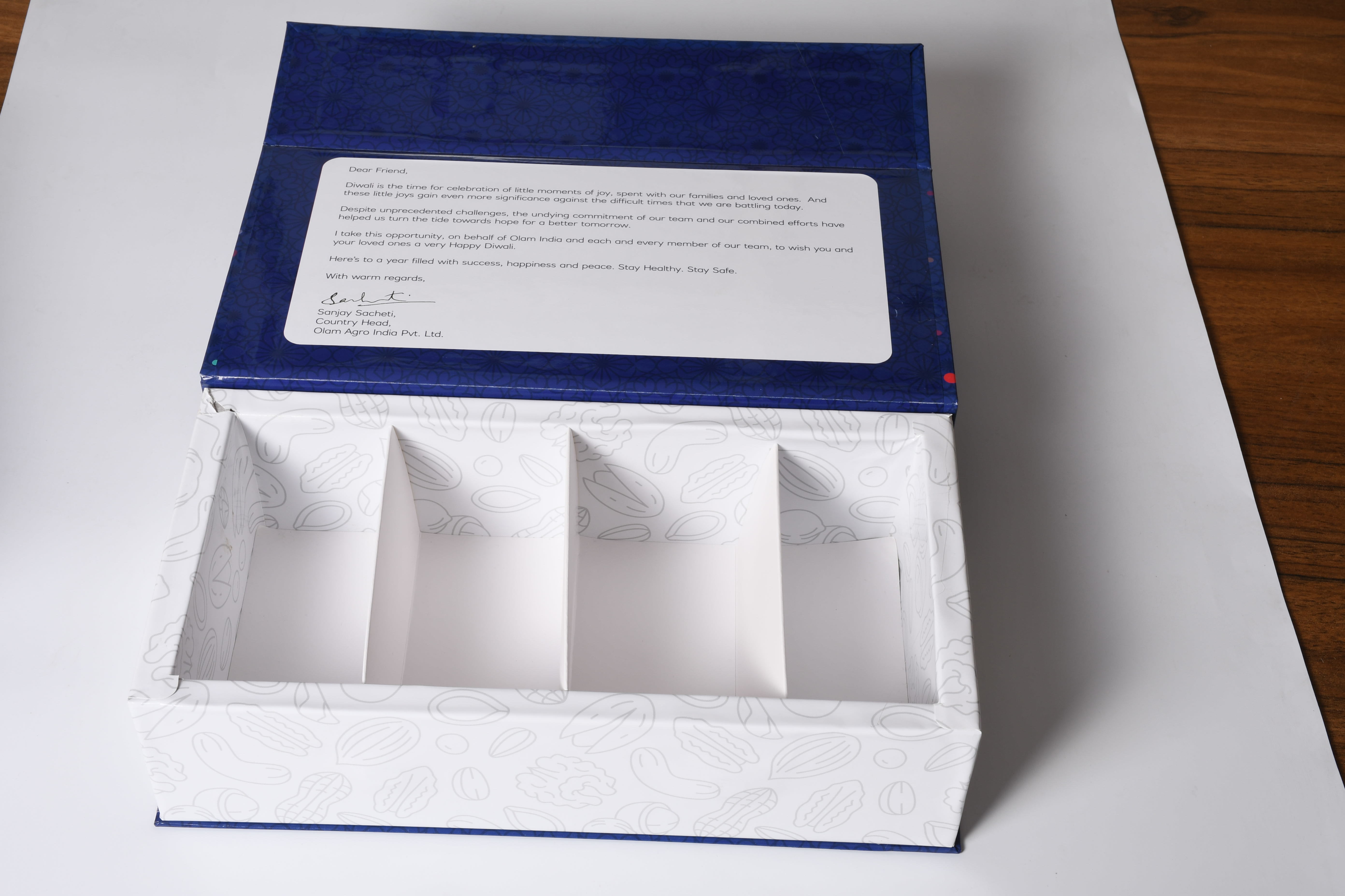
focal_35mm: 57
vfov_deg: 23.8
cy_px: 448
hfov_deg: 35.1
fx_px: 2129
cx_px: 672
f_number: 14
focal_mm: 38
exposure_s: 1/125
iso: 125
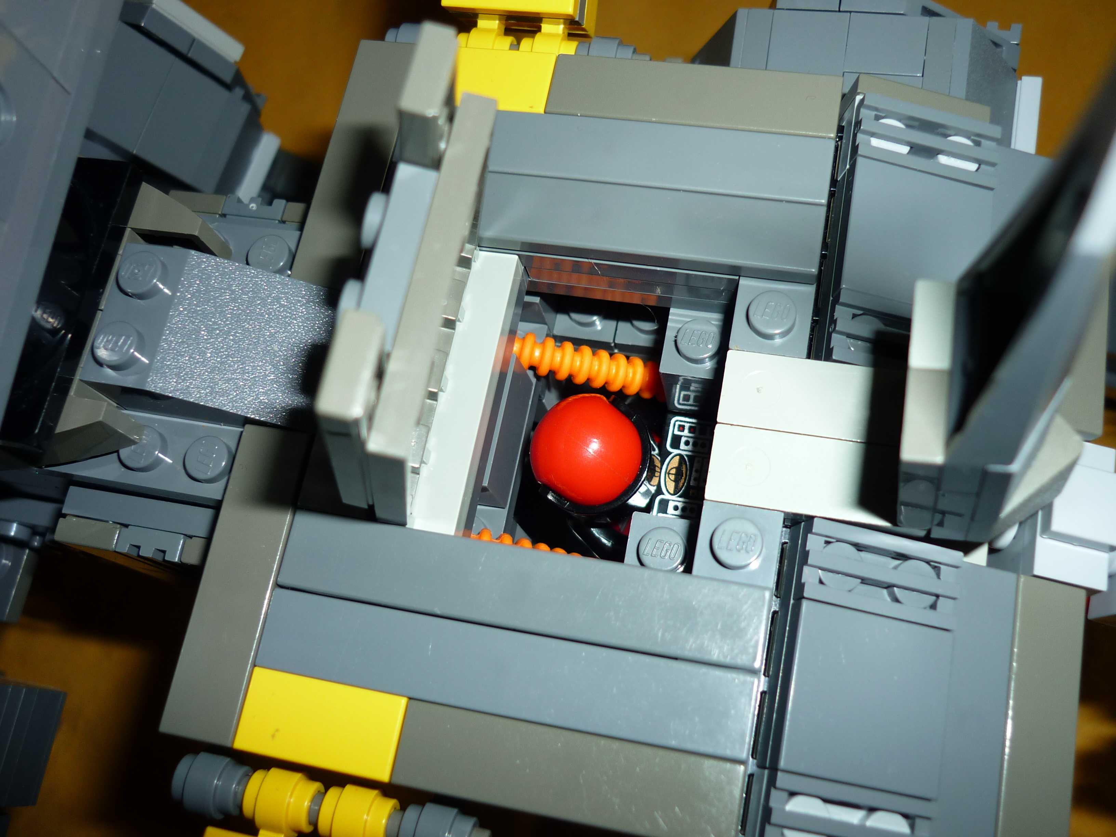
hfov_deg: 55.4
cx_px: 558
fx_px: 1064
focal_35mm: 33
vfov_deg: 42.9
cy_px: 418
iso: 100
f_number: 2.8
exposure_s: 1/60
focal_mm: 5.5
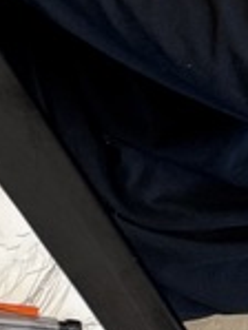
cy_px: -489
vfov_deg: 10.2
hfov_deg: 8.4
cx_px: -301
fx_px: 1574
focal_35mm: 165
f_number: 1.78
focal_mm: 6.76
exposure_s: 1/120
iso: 160
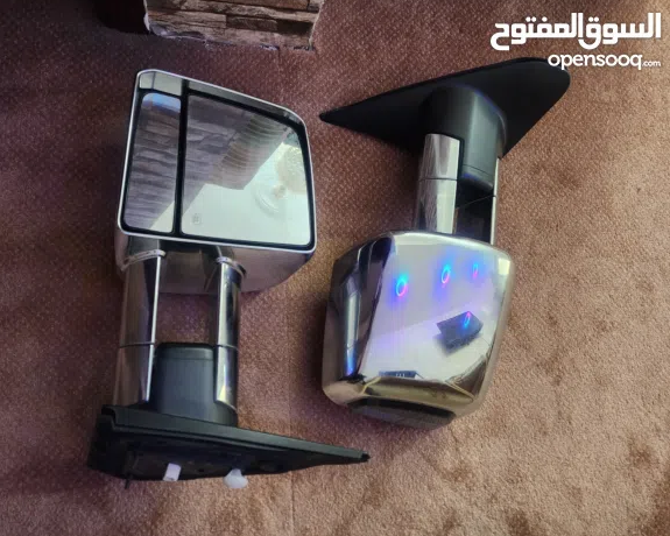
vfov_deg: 56.8
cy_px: 265
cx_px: 316
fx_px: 496
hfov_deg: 68.0
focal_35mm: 25
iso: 640
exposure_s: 1/30
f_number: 1.8
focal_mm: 6.4
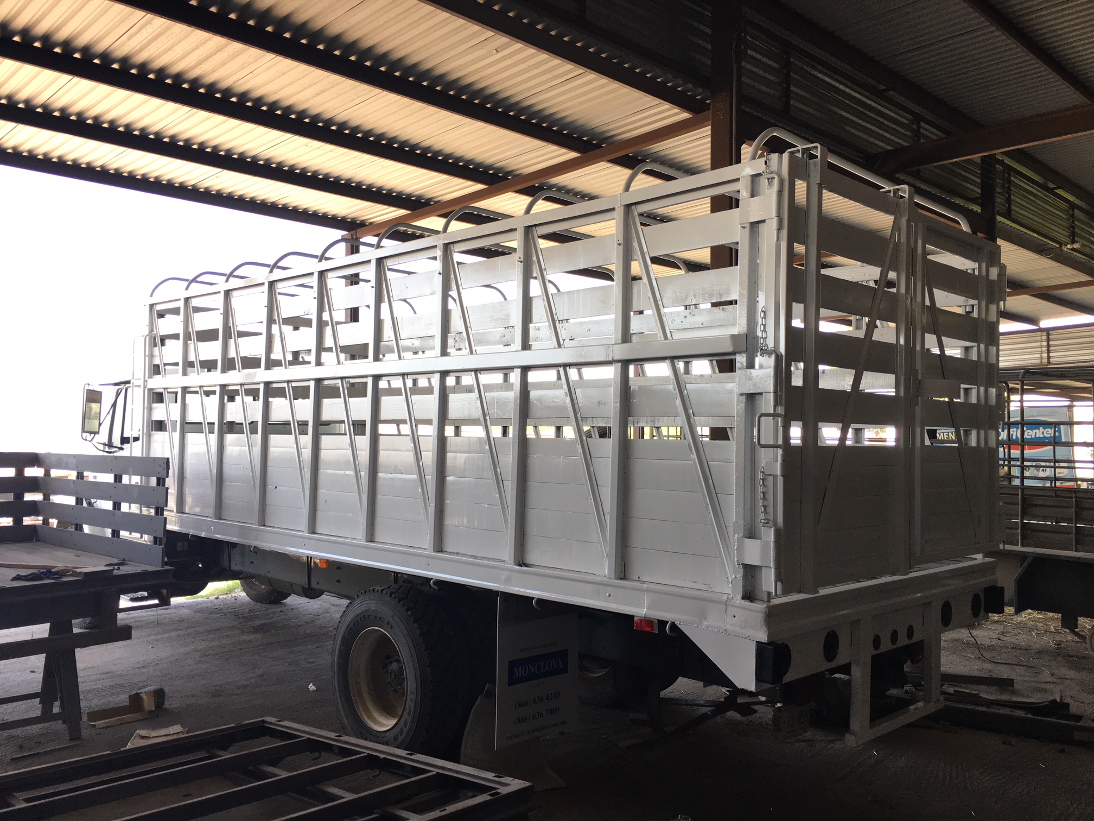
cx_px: 547
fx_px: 917
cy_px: 410
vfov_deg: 48.2
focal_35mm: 29
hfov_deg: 61.7
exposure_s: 1/120
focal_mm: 4.15
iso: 40
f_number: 2.2
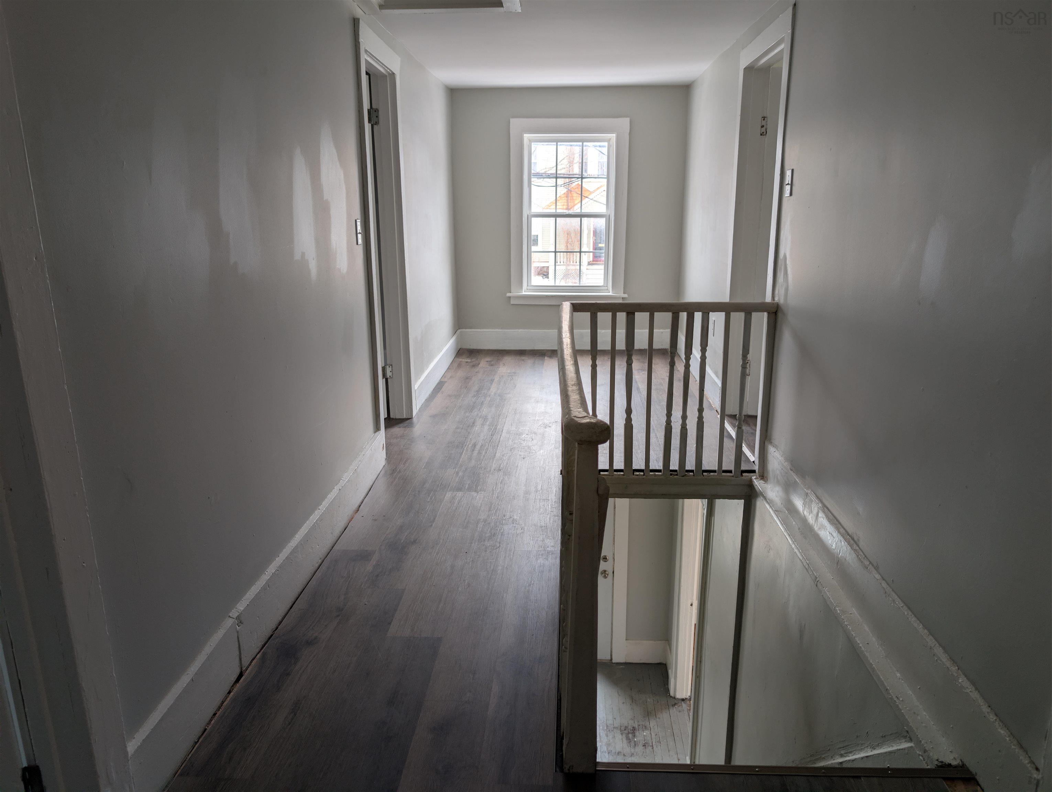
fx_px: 730
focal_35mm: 24
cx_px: 526
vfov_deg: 56.9
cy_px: 396
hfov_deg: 71.5
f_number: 1.68
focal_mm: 6.9
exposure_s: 1/20.8
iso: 23
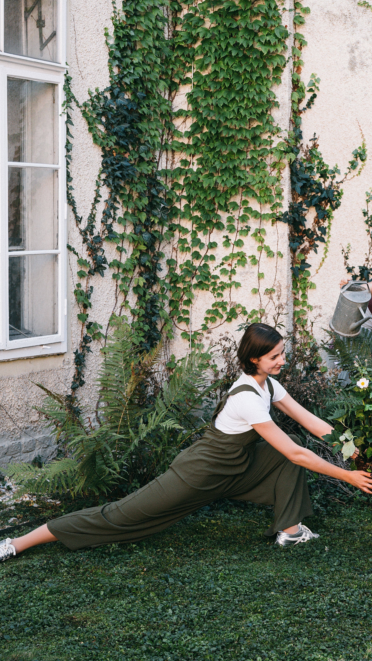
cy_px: 329
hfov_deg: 15.0
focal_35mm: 79
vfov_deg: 26.8
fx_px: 1385
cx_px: 389
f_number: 5.6
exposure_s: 1/200
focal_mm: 50
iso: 640
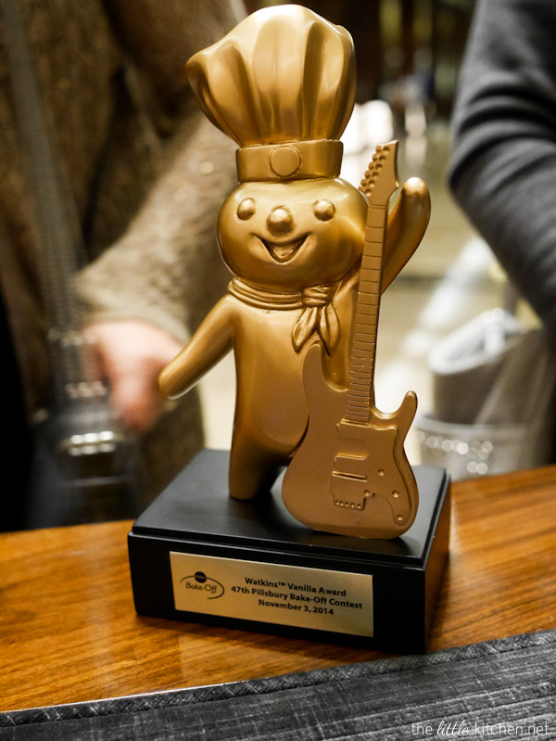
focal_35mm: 40
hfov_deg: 36.0
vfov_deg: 46.8
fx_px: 856
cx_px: 278
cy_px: 370
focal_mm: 20
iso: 3200
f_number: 2.8
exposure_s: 1/60
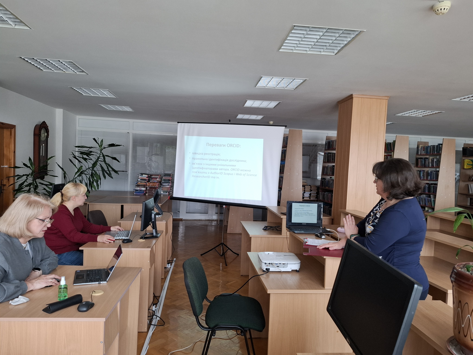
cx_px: 236
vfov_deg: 58.9
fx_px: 314
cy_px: 178
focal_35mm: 23
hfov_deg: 73.9
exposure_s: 1/100
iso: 100
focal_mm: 5.54
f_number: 1.8
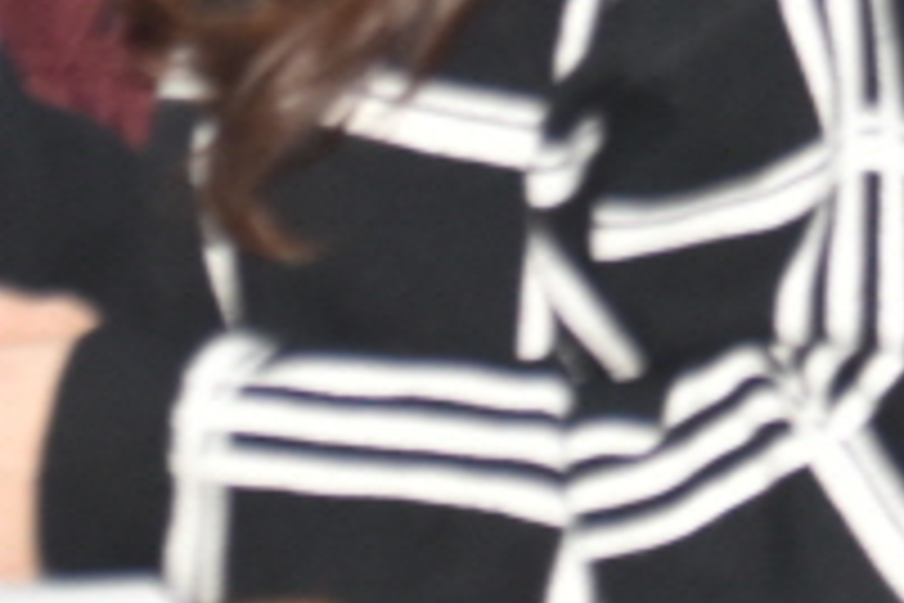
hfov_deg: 3.9
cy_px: -688
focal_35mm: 523
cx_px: 958
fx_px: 13132
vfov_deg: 2.6
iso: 900
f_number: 4.5
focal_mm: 70
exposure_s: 1/60
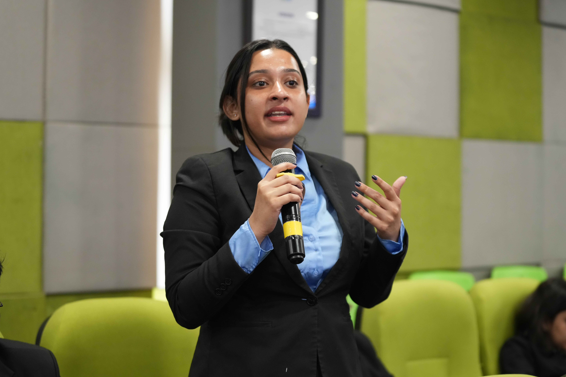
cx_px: 282
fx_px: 1116
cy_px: 186
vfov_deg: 19.2
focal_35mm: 71
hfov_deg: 28.5
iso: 3200
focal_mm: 70
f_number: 2.8
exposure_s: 1/160
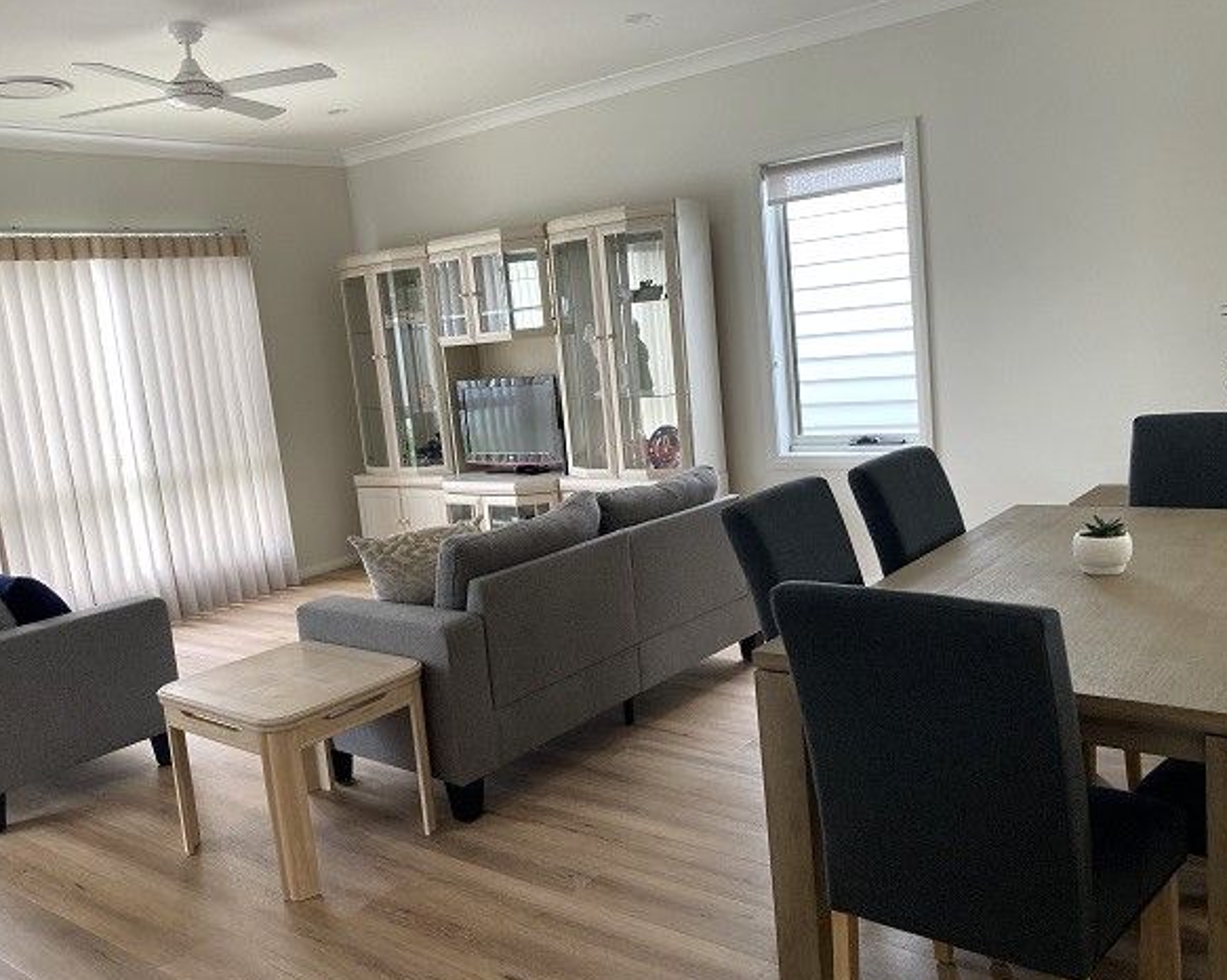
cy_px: 501
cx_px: 564
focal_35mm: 30
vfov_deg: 48.5
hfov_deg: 58.7
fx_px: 1089
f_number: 1.8
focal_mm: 3.99
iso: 80
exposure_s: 1/100
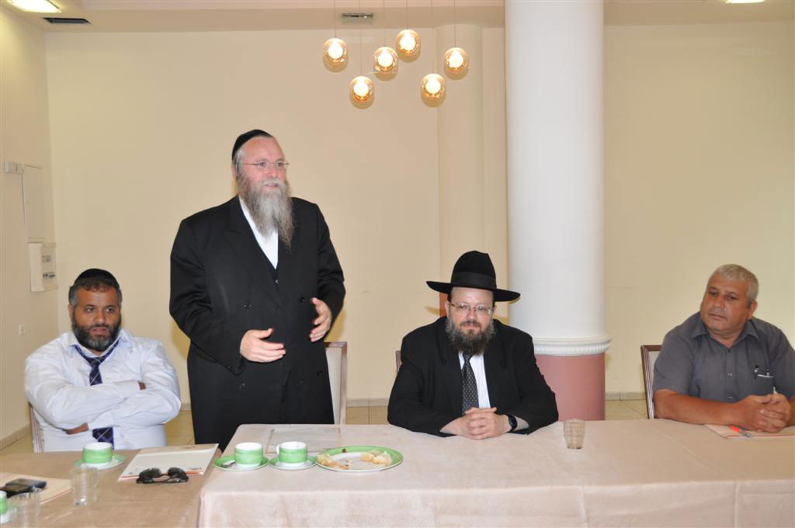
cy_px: 264
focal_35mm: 36
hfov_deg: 53.2
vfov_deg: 36.8
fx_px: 794
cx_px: 398
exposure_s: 1/60
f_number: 4
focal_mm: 24
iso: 400
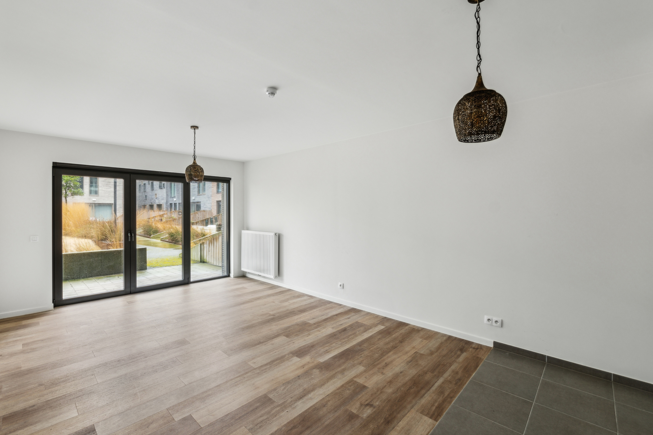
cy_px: 215
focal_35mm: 15
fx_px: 272
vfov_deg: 77.3
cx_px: 312
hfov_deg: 100.3
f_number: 8
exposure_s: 1.3
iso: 100
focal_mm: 14
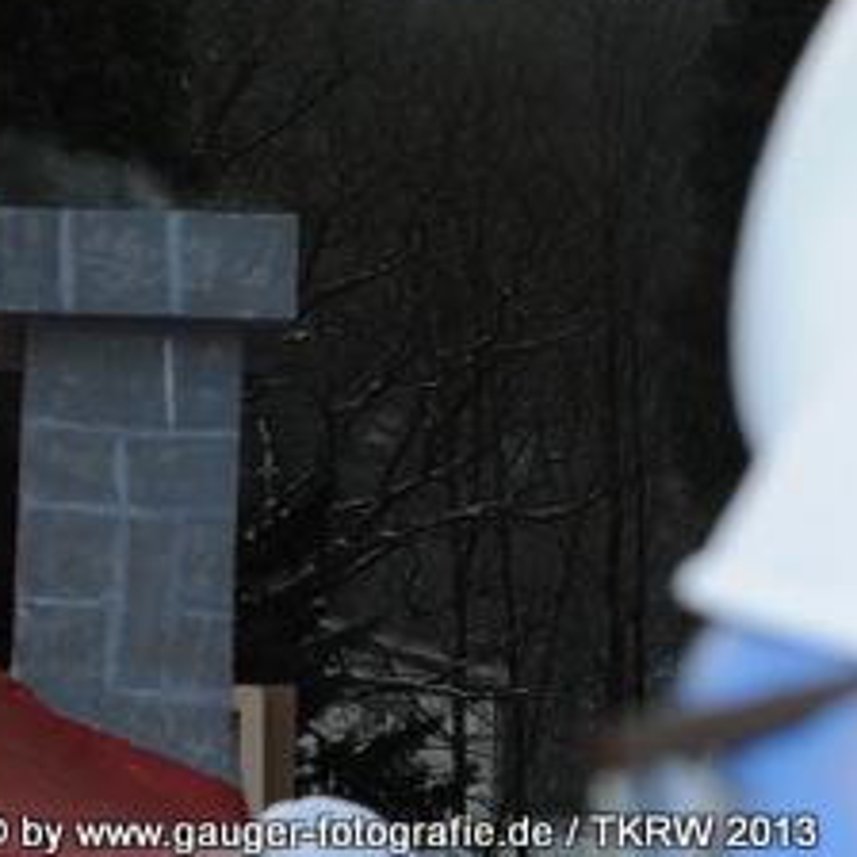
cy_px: 272
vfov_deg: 8.8
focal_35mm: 199
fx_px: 5574
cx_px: -77
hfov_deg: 8.7
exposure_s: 1/250
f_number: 9
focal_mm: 70
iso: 200
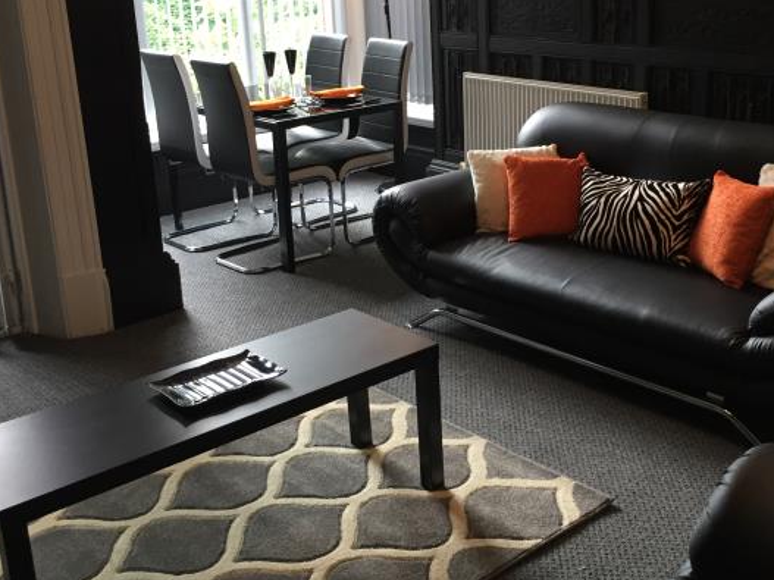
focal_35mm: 44
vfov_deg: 32.8
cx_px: 432
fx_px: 984
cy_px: 250
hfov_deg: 42.9
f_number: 2.2
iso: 125
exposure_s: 1/33
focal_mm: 4.15
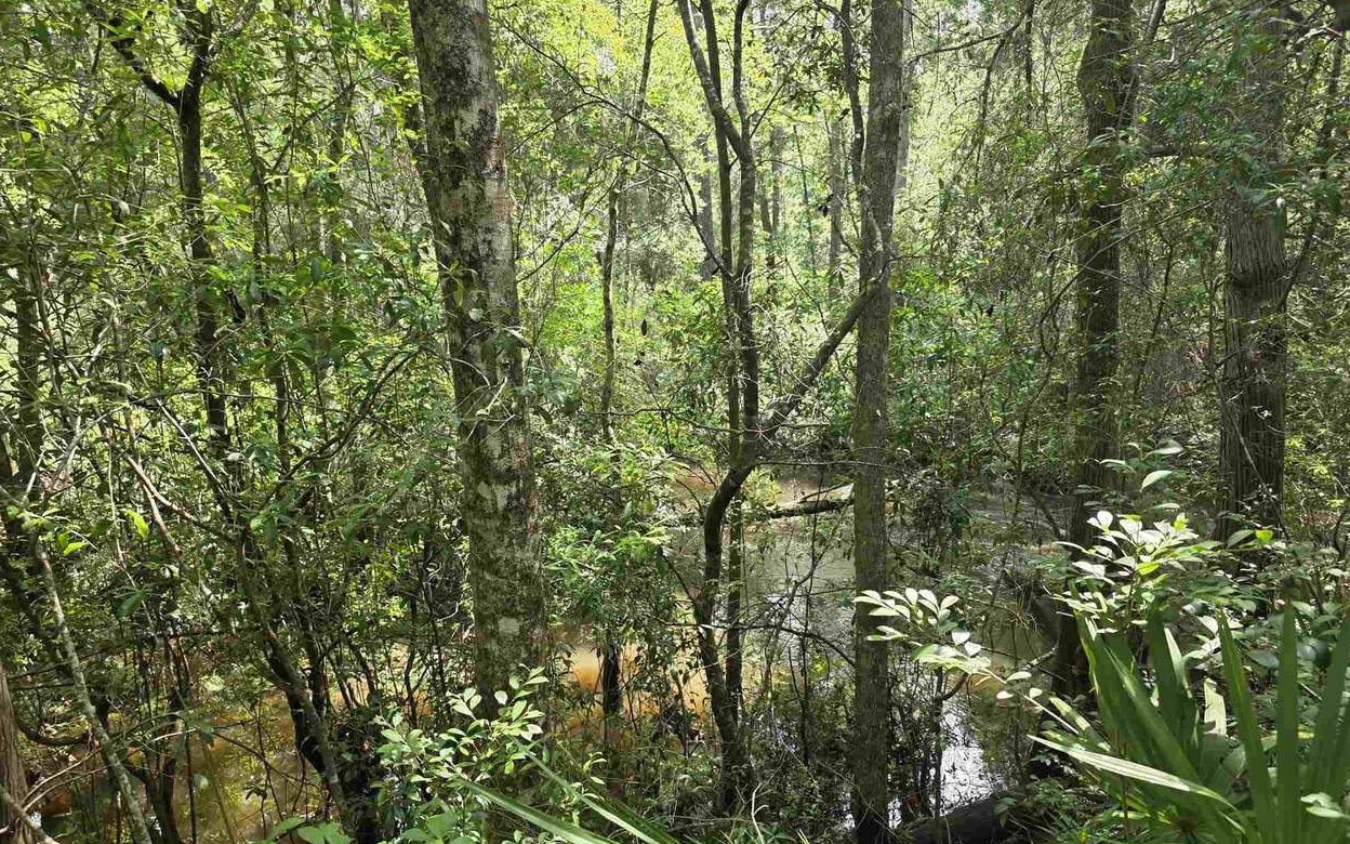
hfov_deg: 72.5
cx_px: 678
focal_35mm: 25
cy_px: 491
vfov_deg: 49.1
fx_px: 920
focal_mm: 6.3
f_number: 1.7
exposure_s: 1/180
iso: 64
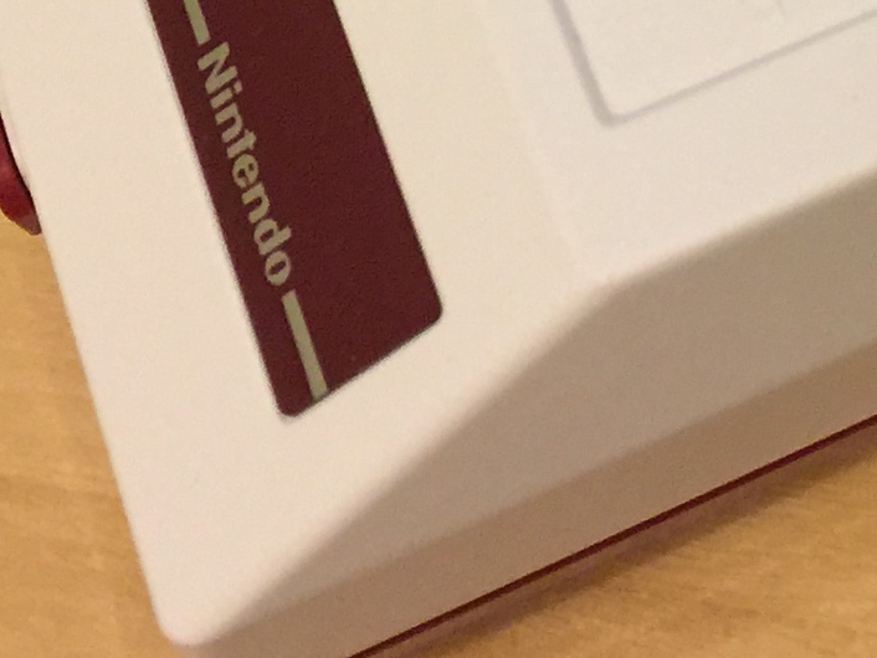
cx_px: 1179
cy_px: -628
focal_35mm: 134
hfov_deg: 14.1
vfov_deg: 10.3
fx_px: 3396
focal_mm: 4.15
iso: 100
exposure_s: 1/15
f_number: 2.2
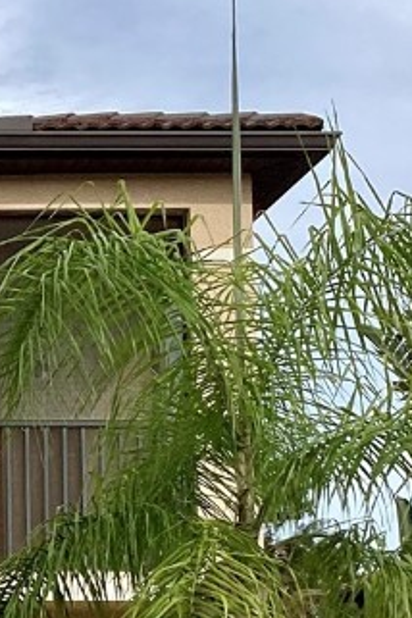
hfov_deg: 11.5
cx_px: -506
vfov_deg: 19.2
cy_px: 637
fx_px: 1768
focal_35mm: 103
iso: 25
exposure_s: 1/1235
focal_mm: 3.3
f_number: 2.4
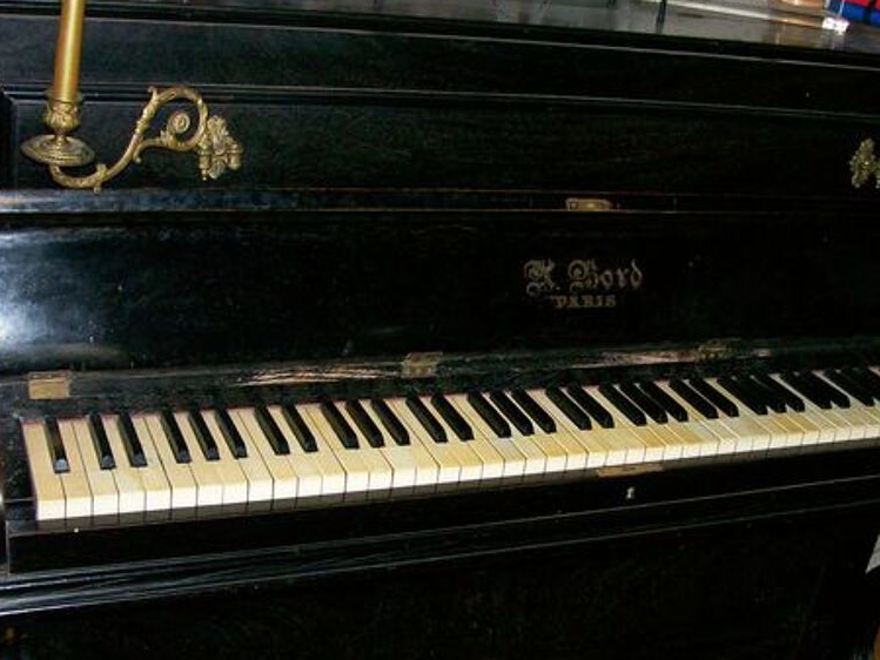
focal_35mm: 48
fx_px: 1220
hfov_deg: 39.6
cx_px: 482
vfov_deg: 30.2
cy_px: 369
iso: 140
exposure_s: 1/64
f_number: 2.7
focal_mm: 6
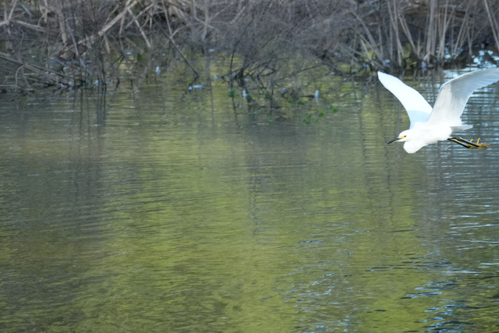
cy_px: 143
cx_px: 361
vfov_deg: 2.4
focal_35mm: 584
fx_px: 8094
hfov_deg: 3.5
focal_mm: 300
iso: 1600
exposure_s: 1/800
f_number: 7.1
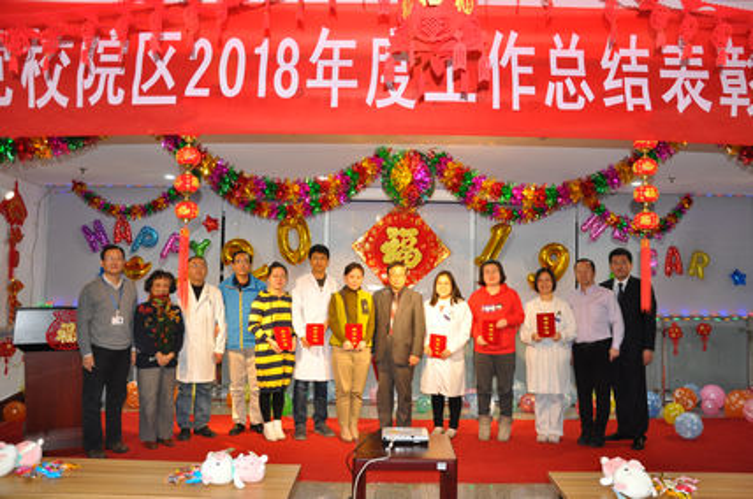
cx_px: 376
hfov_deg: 67.5
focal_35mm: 27
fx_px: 564
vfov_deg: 47.8
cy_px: 250
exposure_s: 1/60
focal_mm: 18
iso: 800
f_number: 4
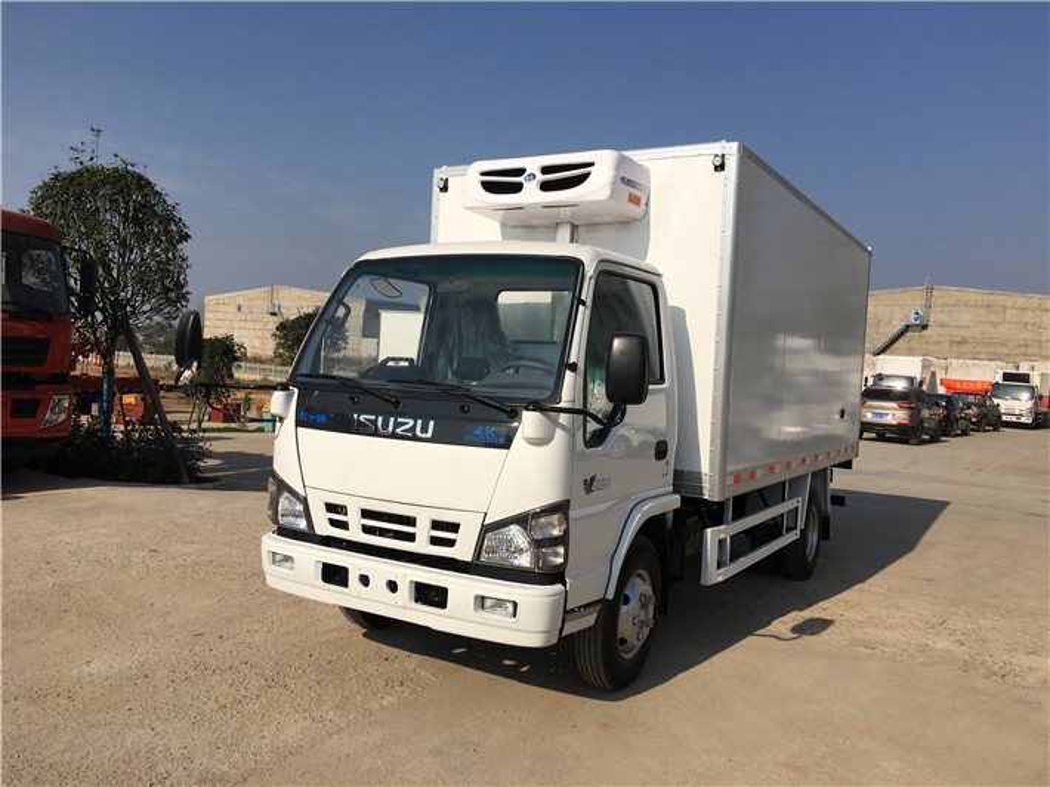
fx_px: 879
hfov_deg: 61.7
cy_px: 394
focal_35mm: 29
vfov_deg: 48.2
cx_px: 525
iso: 25
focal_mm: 4.15
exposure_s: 1/3205
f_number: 2.2
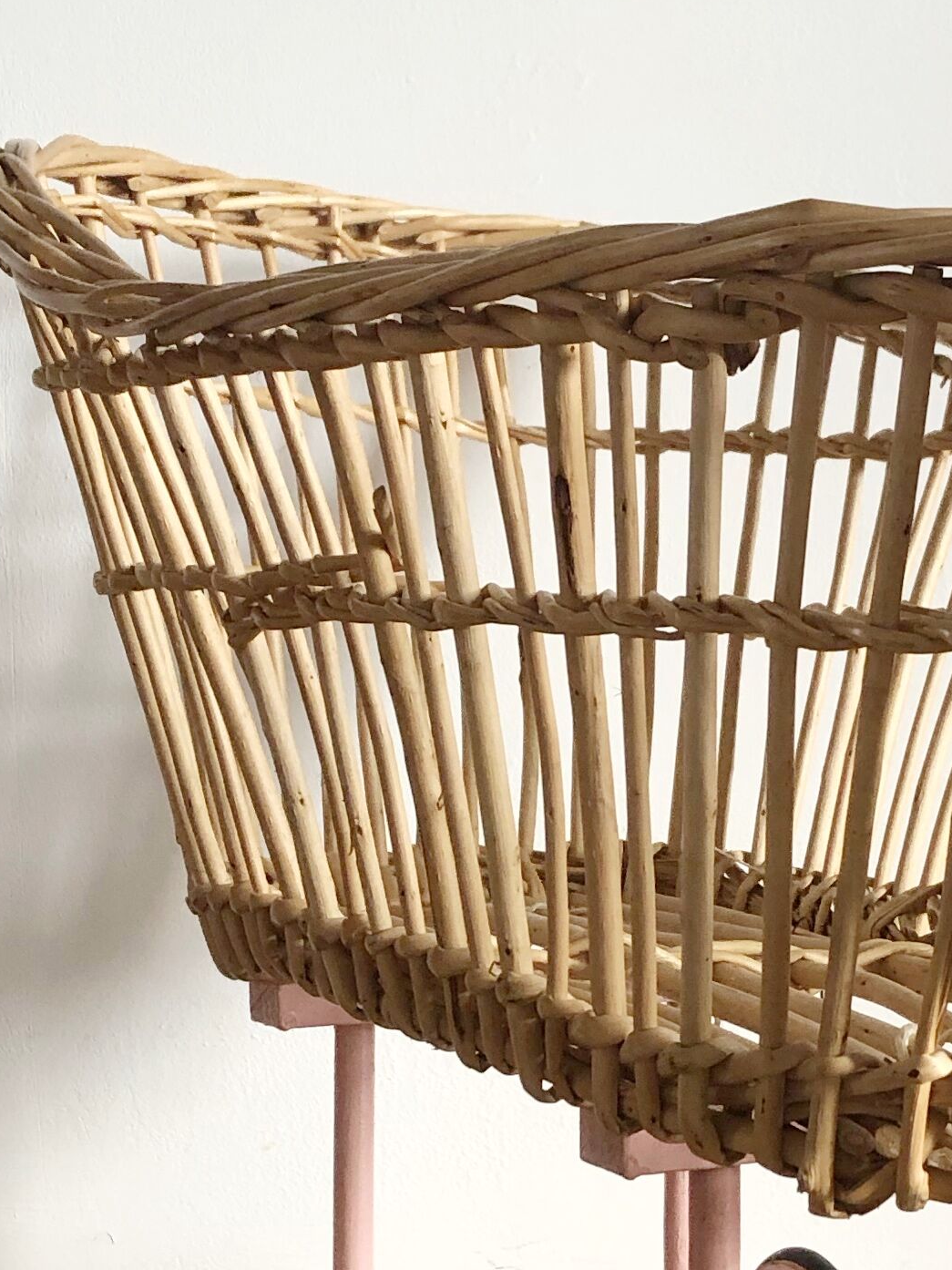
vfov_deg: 24.0
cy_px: 833
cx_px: 697
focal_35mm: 81
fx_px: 2971
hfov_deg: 18.1
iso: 40
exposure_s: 1/15
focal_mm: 3.99
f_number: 1.8
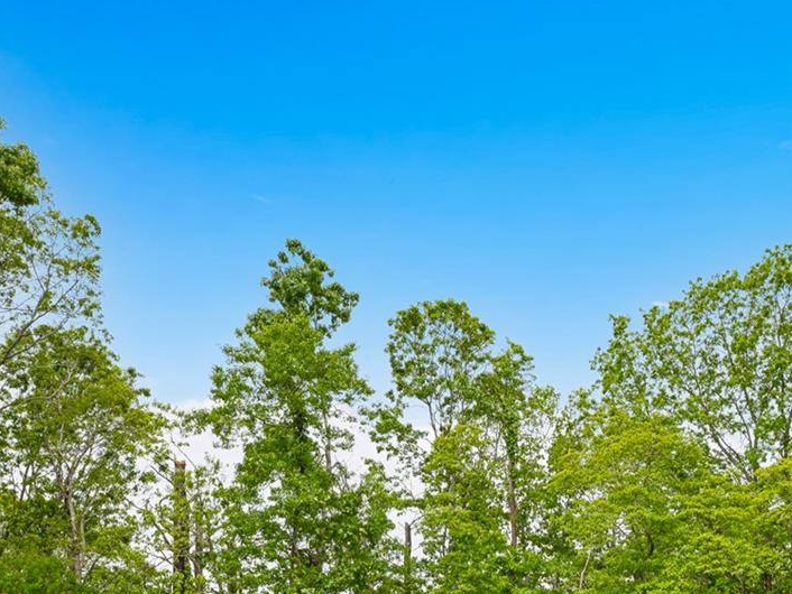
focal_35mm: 39
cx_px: 697
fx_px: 893
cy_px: 732
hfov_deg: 44.1
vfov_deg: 30.6
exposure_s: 1/250
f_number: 10
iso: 100
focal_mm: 14
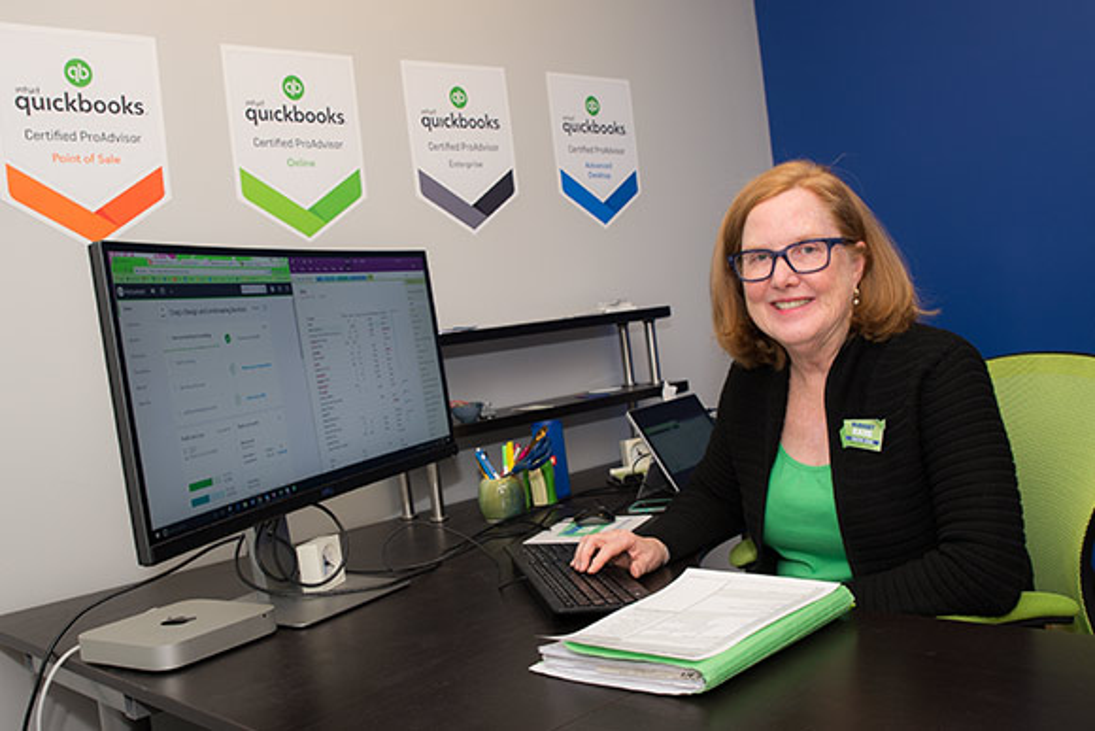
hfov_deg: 61.9
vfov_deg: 43.6
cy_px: 366
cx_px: 548
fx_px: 913
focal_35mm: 30
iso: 200
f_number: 5.6
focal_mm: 30
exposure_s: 1/60
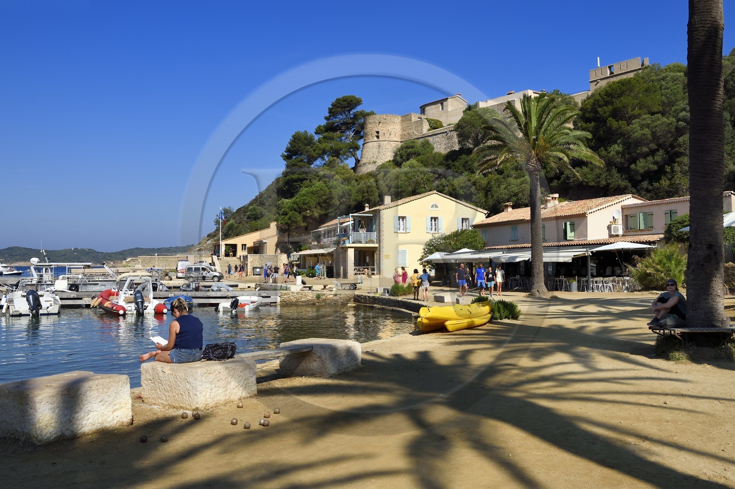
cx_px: 368
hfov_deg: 58.7
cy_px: 244
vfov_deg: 41.1
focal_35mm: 32
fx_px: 653
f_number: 11
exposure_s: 1/500
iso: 200
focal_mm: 32
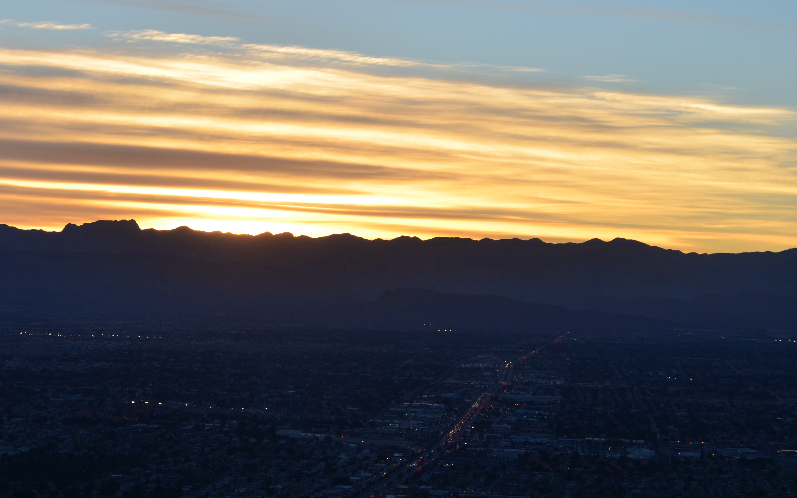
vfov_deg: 12.0
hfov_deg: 19.0
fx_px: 2367
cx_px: 210
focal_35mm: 109
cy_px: 254
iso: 200
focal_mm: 48
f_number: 8
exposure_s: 1/250
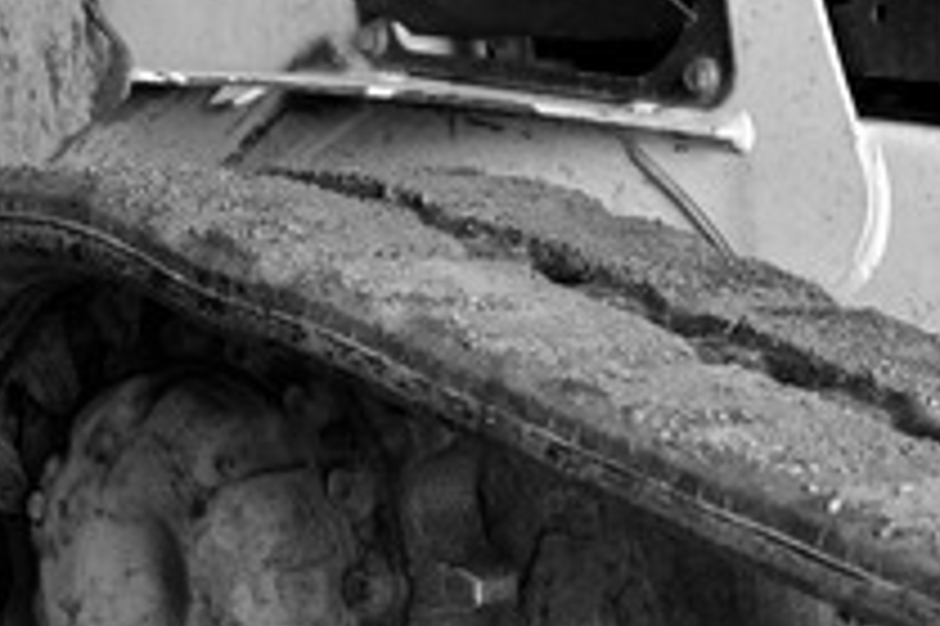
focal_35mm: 158
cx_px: 778
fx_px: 4122
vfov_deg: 8.6
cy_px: 721
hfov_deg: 12.9
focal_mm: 55
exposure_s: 1/250
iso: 400
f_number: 4.5
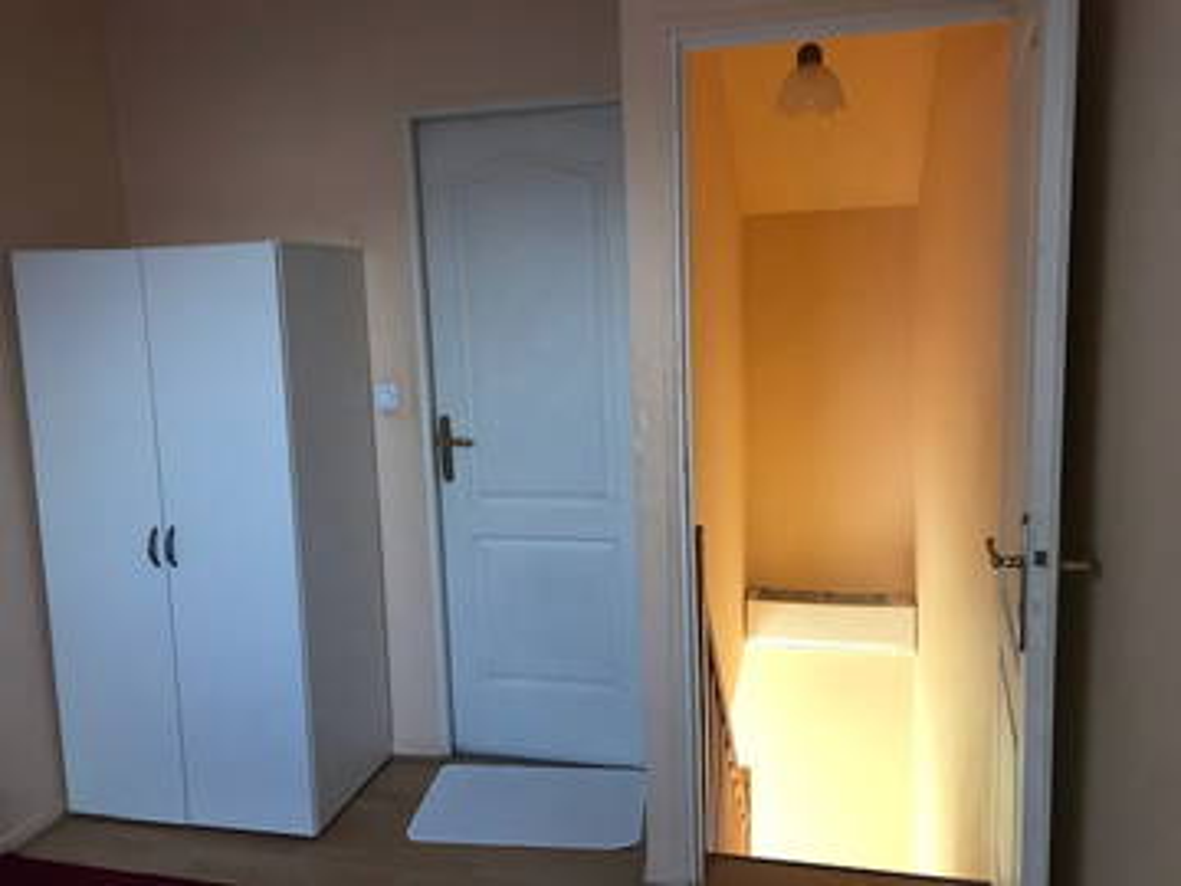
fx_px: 955
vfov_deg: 49.7
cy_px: 443
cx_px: 590
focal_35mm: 28
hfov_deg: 63.4
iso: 50
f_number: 1.8
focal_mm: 3.99
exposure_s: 1/17
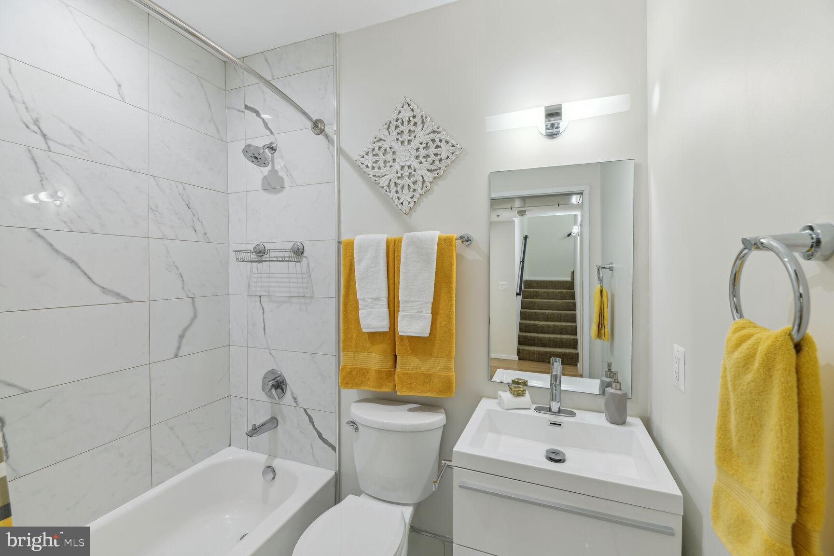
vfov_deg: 81.2
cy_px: 278
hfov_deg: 104.3
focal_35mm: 14
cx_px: 417
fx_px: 324
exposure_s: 1/5
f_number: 11
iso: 200
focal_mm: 14
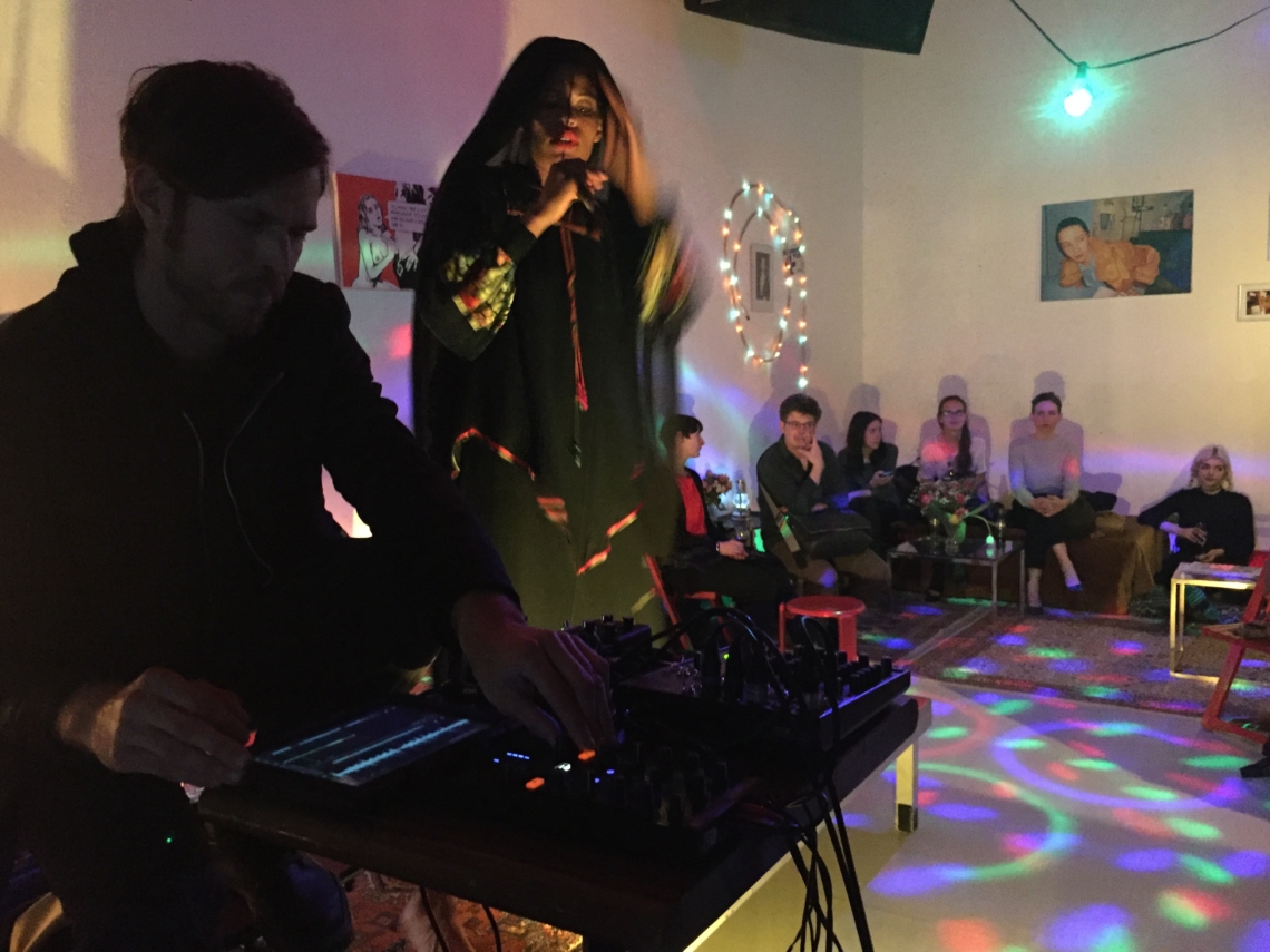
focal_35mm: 29
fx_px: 1064
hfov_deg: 61.7
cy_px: 476
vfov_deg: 48.2
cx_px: 635
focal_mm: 4.15
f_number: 2.2
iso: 1000
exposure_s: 1/17
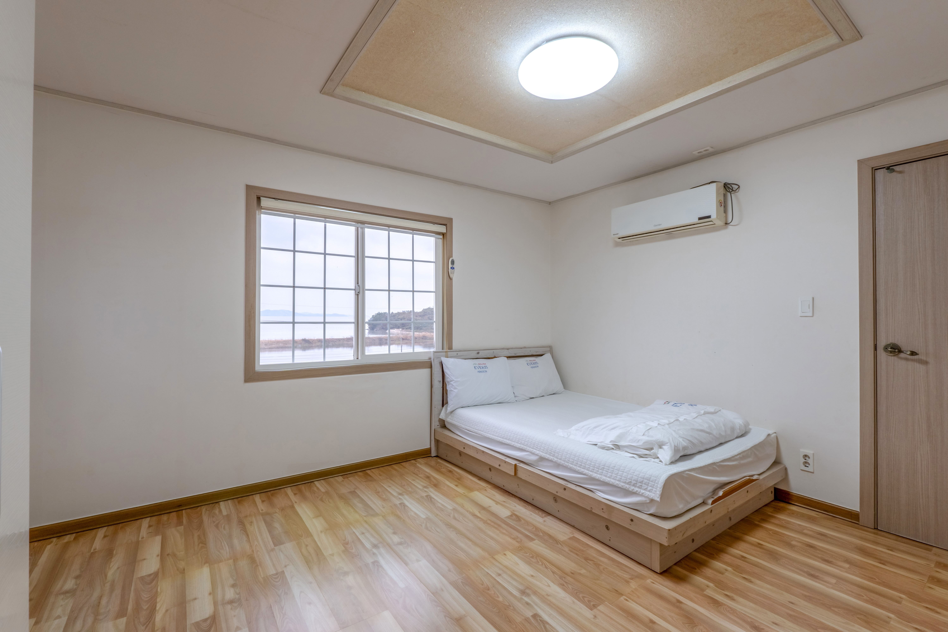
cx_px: 474
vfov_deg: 77.3
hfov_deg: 100.4
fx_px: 395
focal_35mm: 15
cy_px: 316
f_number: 10
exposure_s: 1/50
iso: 200
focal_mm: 10
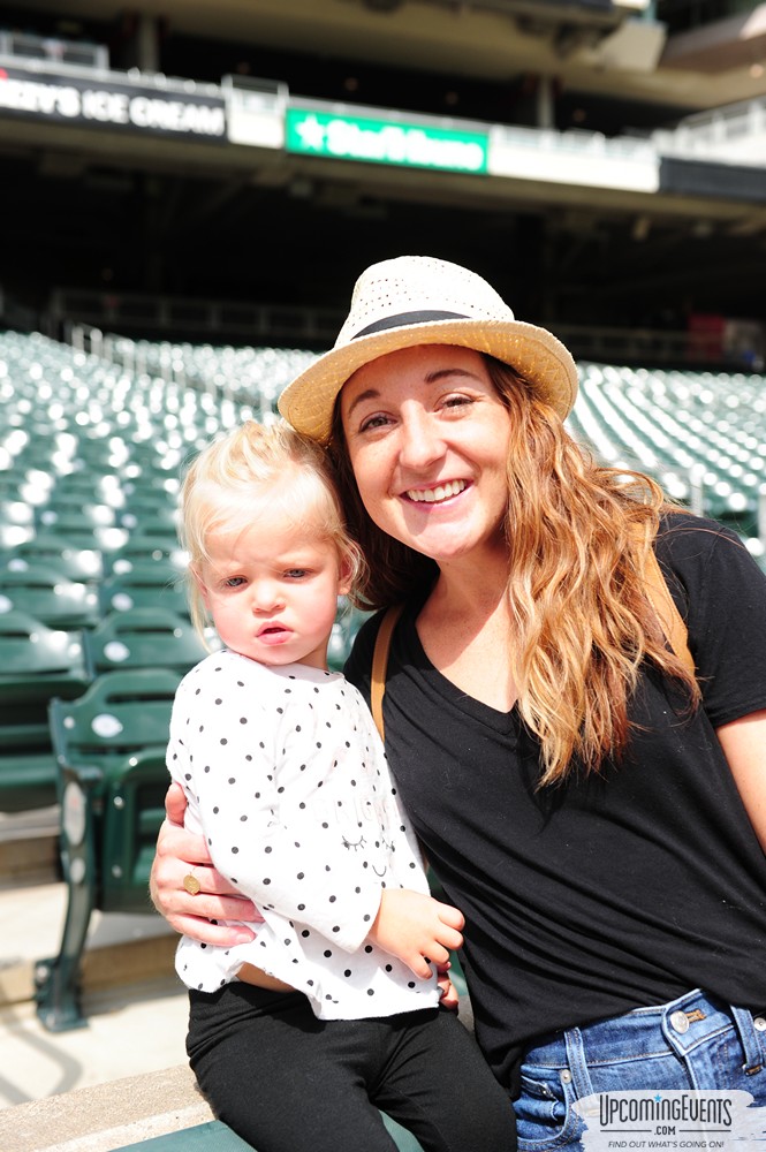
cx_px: 383
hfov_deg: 28.0
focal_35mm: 48
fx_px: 1535
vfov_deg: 41.1
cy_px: 576
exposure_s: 1/1250
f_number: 4
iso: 400
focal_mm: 48
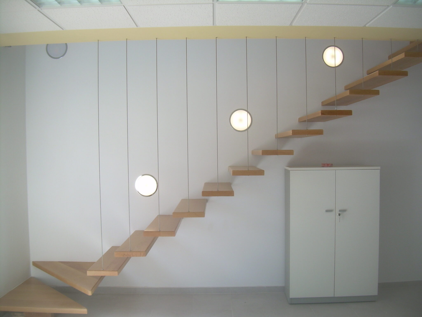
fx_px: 463
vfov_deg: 37.7
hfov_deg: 49.0
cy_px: 158
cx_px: 211
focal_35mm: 38
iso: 50
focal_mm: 6.3
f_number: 2.8
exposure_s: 1/125
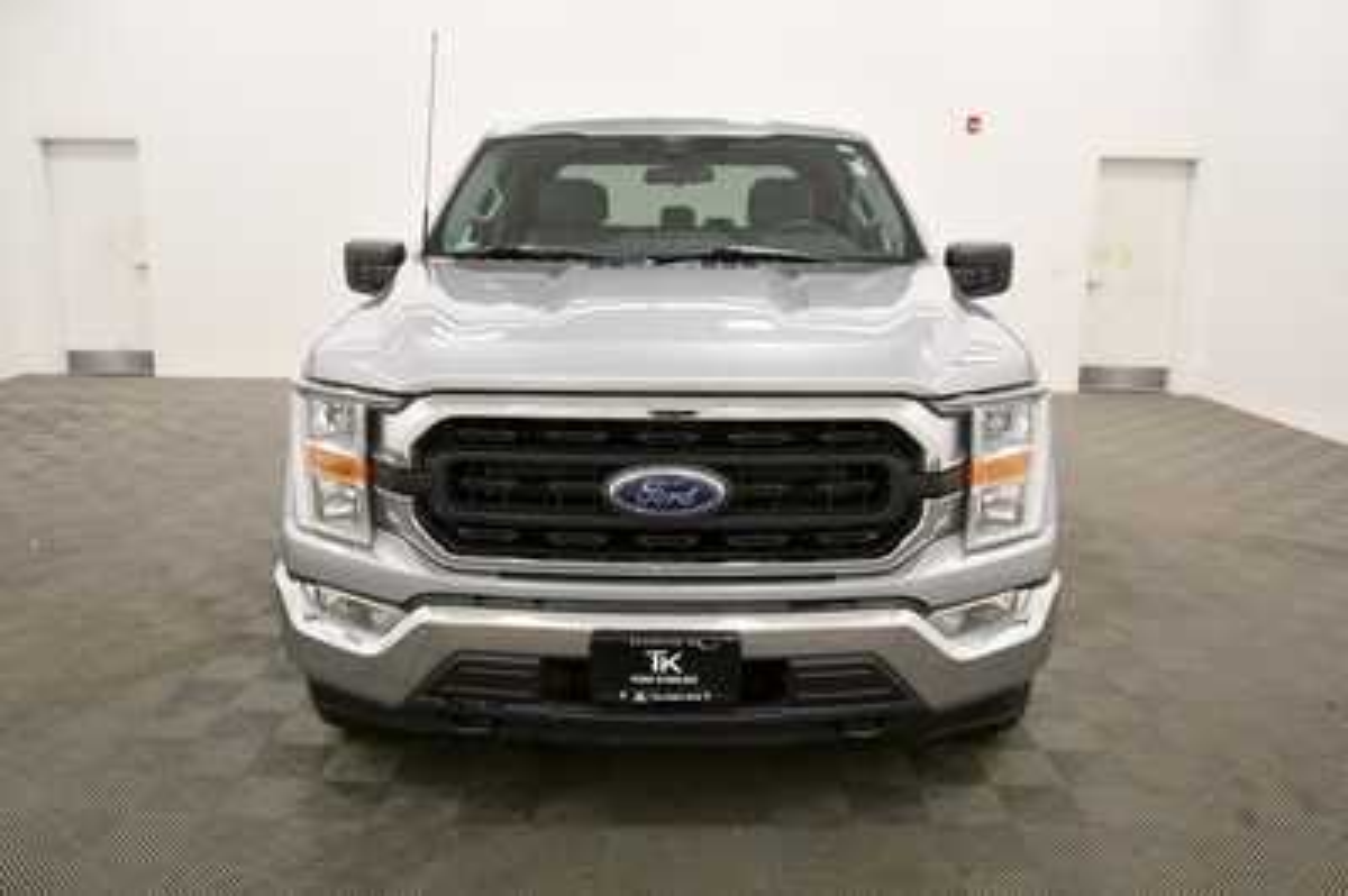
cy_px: 448
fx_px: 1048
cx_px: 674
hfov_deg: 65.5
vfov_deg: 46.3
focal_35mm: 28
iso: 800
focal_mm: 19
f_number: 5.6
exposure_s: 1/160
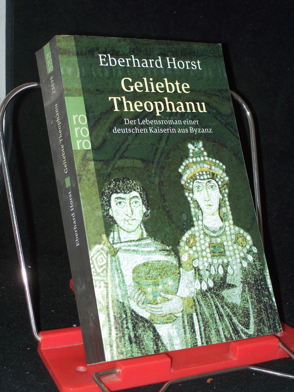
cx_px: 147
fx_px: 747
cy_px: 196
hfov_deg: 22.3
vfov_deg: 29.4
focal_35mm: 66
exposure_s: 1/80
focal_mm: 11
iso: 80
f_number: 3.6
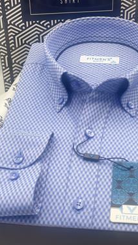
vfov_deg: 33.8
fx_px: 403
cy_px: 133
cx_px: 85
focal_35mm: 62
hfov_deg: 19.4
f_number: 2
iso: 32
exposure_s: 1/122
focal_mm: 6
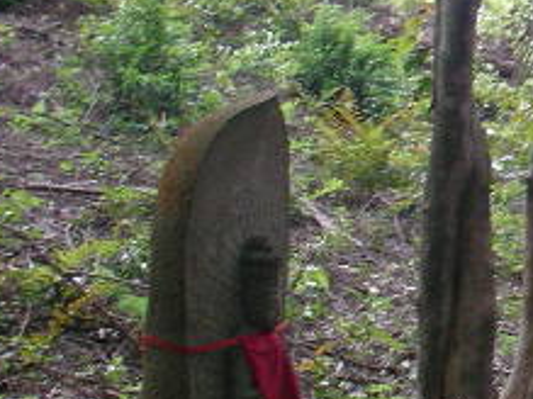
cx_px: 742
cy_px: 316
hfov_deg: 16.9
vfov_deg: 13.6
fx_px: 1662
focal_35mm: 108
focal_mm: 5.7
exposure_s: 1/25
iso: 100
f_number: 2.8
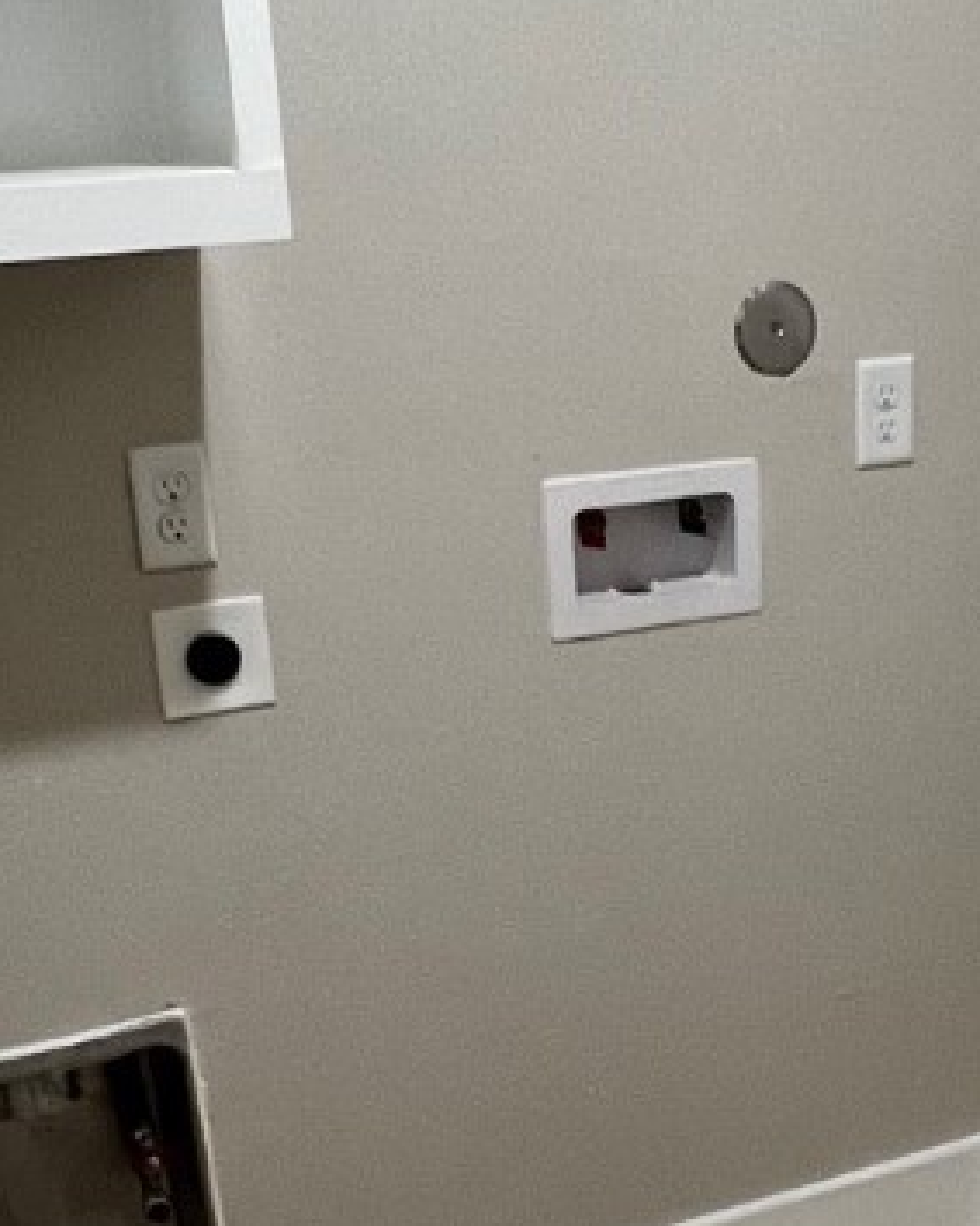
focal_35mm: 55
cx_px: 661
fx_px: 1995
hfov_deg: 27.4
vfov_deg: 33.7
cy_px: 855
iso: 200
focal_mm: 1.57
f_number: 1.8
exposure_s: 1/60
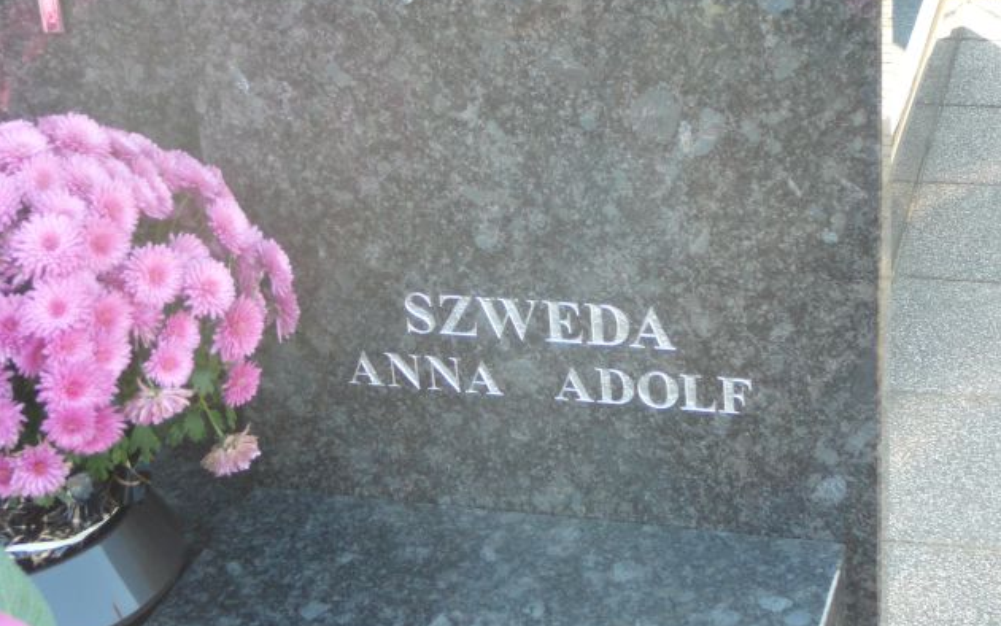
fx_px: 1910
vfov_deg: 18.6
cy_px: 310
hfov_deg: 29.4
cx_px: 505
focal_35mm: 70
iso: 100
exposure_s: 1/50
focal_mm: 9.7
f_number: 3.6
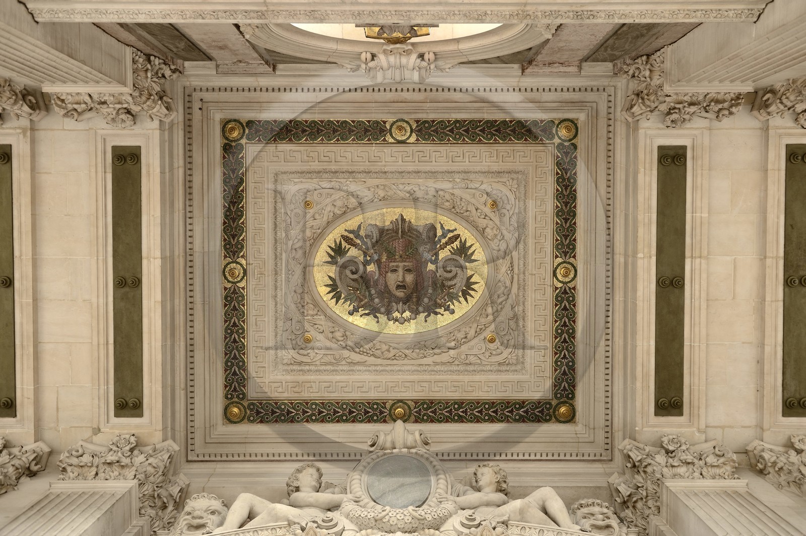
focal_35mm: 36
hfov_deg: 53.2
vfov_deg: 36.8
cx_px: 403
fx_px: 805
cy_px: 268
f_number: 3.5
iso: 200
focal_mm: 36
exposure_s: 1/100
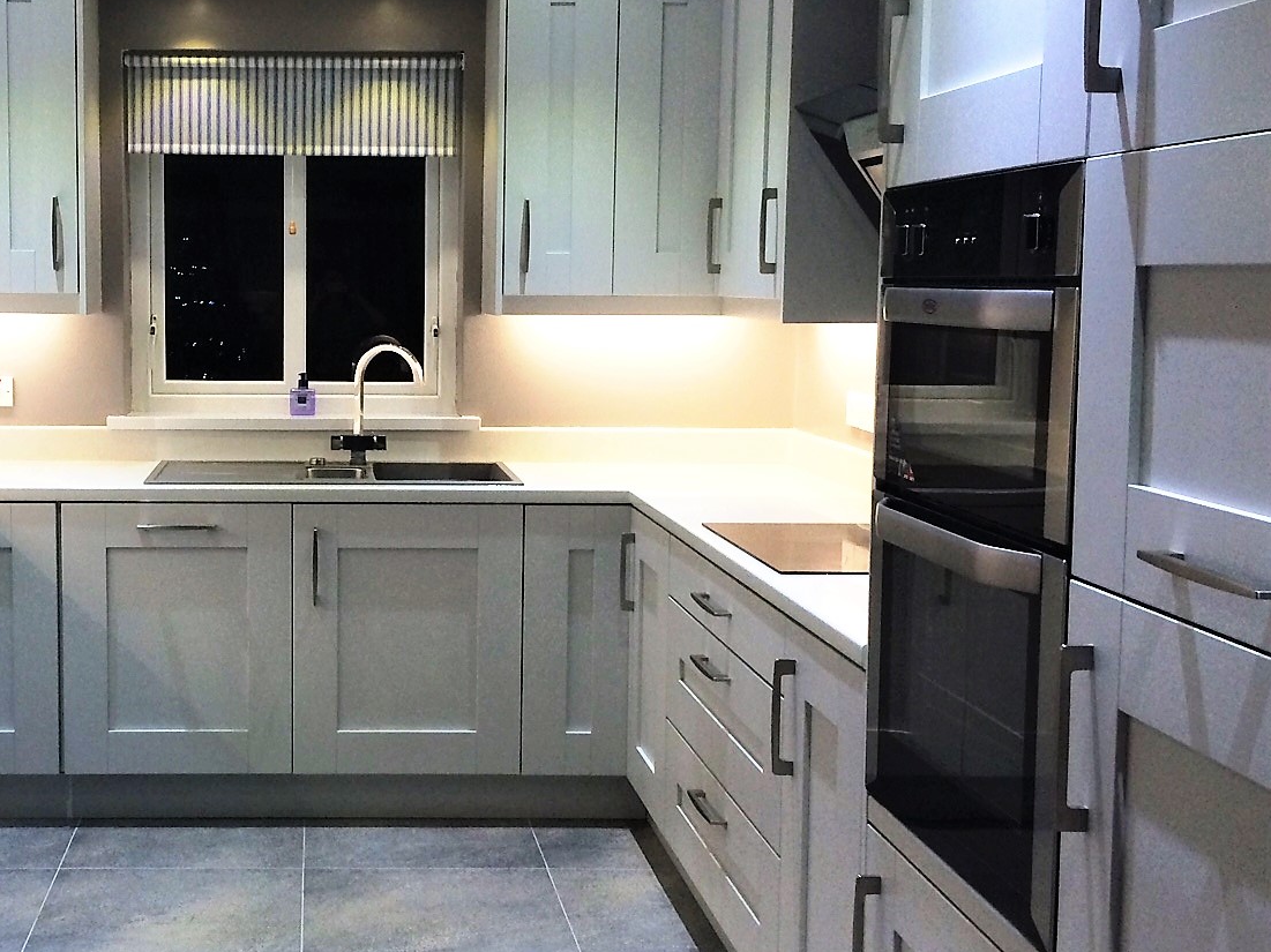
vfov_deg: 33.5
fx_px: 1578
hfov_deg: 42.6
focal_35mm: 43
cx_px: 331
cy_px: 426
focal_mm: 4.15
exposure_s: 1/30
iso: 40
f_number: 2.2
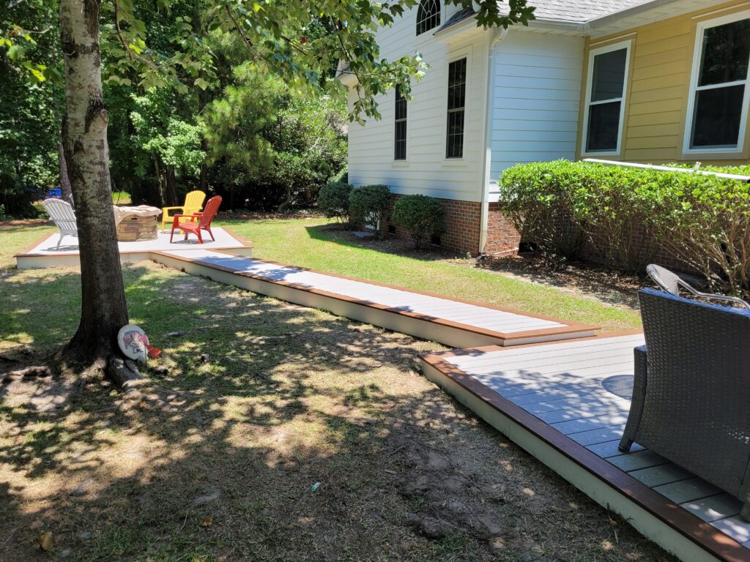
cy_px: 281
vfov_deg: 53.1
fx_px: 563
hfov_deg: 67.3
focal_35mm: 26
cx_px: 375
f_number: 1.8
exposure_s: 1/880
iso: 40
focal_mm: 5.4
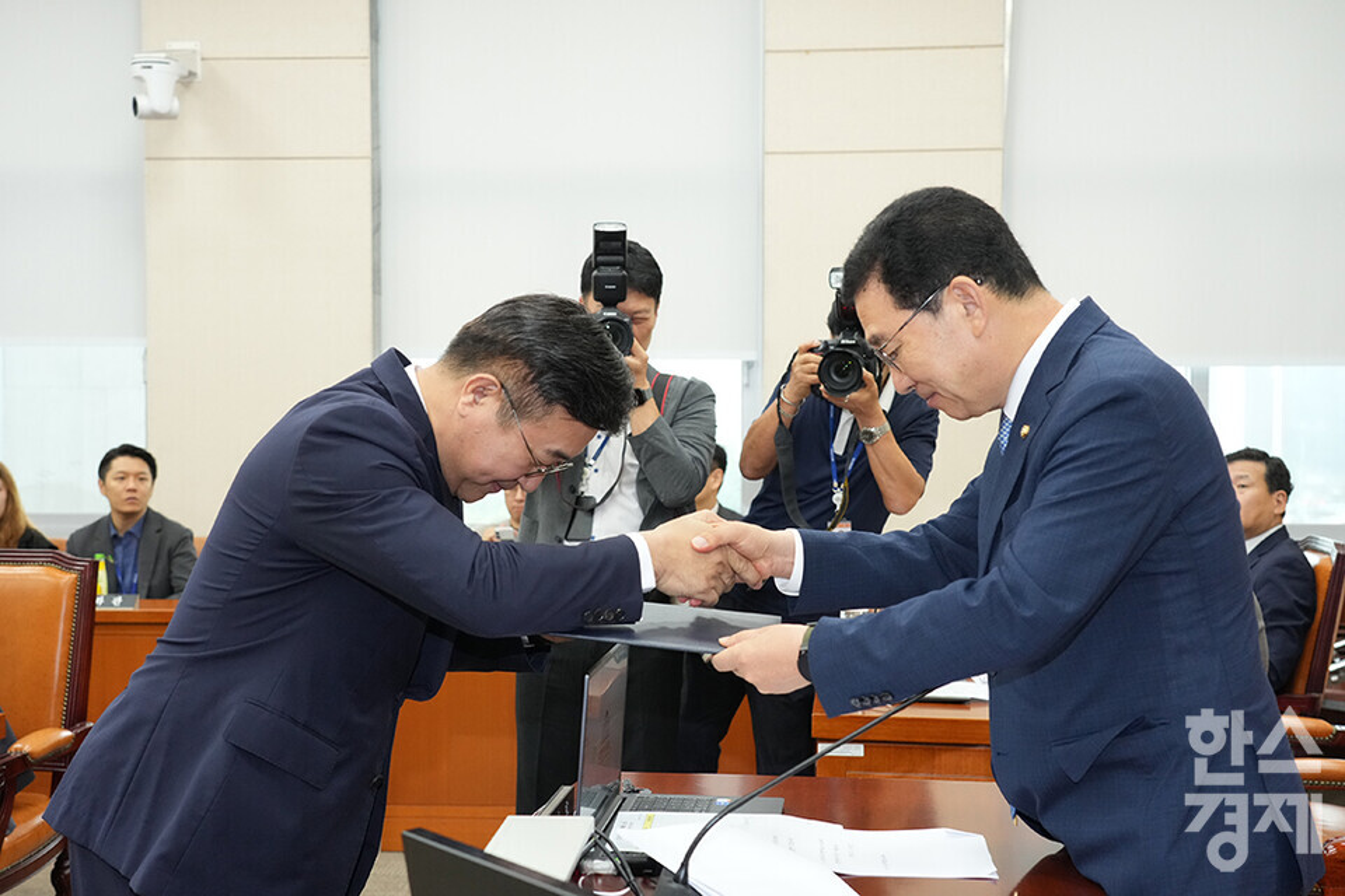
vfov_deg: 29.2
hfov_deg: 42.7
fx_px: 1718
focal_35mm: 46
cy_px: 448
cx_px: 672
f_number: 5
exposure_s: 1/200
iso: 3200
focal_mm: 46
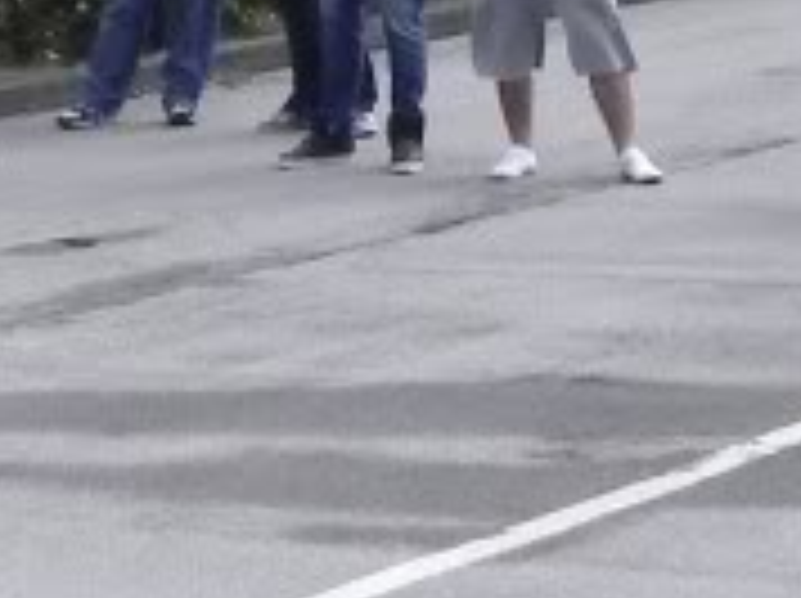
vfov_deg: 7.6
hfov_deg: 10.3
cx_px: -153
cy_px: -436
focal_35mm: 190
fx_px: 4391
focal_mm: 5.9
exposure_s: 1/408
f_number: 7.1
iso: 160
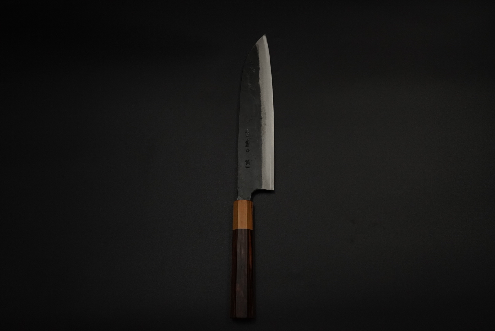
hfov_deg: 53.5
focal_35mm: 36
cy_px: 166
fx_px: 491
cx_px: 248
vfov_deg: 37.2
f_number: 9
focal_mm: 23.8
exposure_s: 1/160
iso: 1600
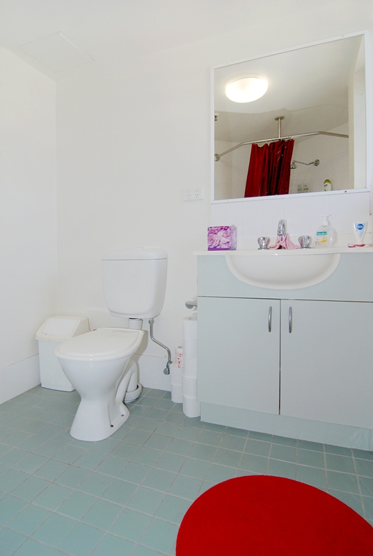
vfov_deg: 89.9
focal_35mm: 18
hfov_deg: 67.6
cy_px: 278
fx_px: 279
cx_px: 186
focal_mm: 12
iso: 250
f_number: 5.6
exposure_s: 1/40
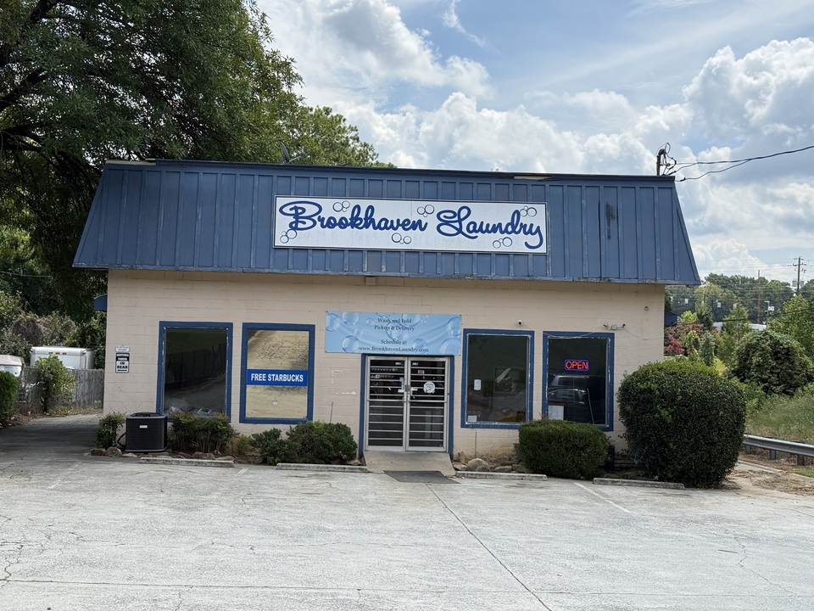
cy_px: 306
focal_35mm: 48
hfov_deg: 39.7
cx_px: 407
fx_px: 1129
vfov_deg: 30.3
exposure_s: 1/4329
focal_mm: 6.76
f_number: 1.78
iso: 64
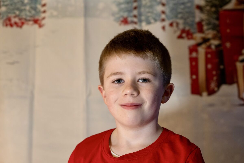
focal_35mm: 70
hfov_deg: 28.8
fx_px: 474
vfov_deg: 19.5
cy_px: 82
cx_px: 122
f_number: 3.5
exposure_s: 1/100
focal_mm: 70
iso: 1600
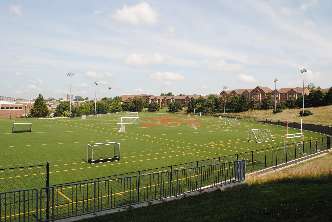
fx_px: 249
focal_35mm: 27
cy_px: 111
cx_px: 166
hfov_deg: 67.3
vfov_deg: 48.0
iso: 100
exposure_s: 1/200
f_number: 7.1
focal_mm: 18
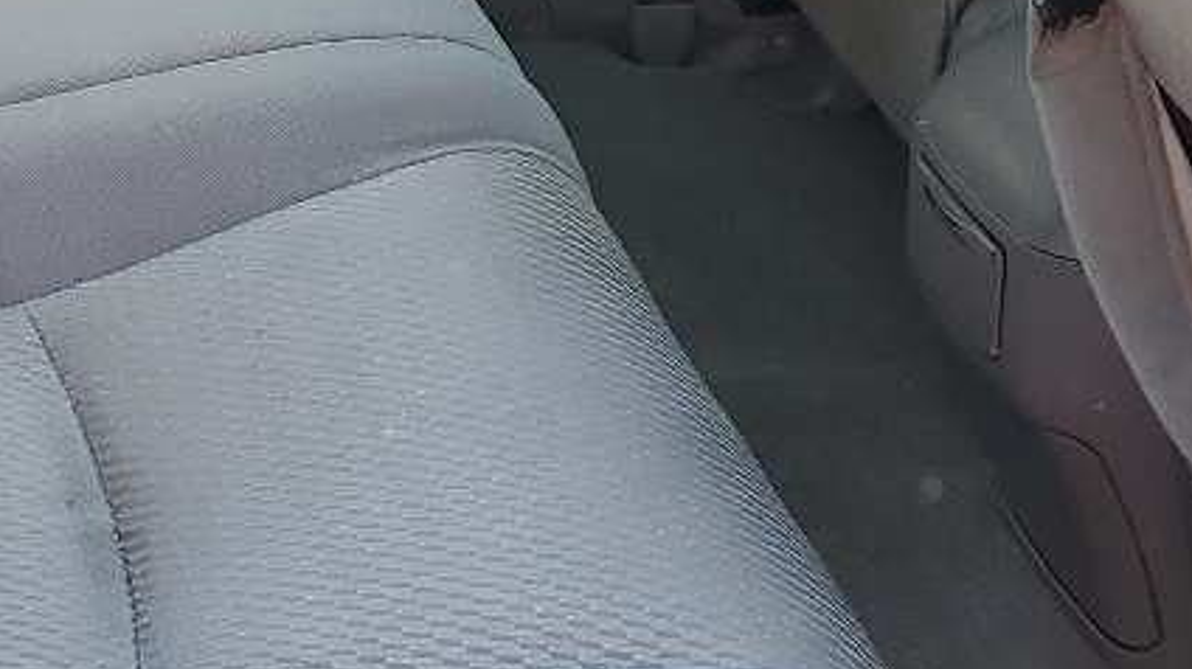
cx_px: 267
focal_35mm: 107
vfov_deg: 11.2
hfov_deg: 19.8
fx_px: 3380
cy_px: 76
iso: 50
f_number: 1.5
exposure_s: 1/250
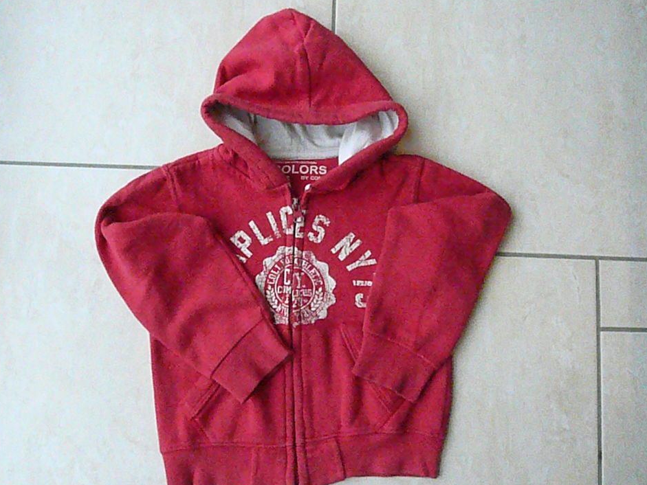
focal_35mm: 34
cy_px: 253
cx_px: 322
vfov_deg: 41.8
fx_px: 636
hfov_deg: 54.0
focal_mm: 5.2
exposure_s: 1/160
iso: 3200
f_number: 9
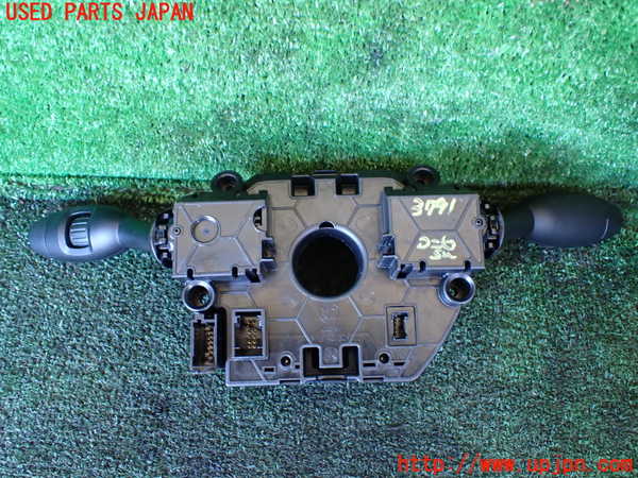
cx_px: 319
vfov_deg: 46.8
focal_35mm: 30
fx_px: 553
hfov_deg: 60.0
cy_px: 239
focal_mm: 5.4
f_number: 2.3
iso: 800
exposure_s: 1/30
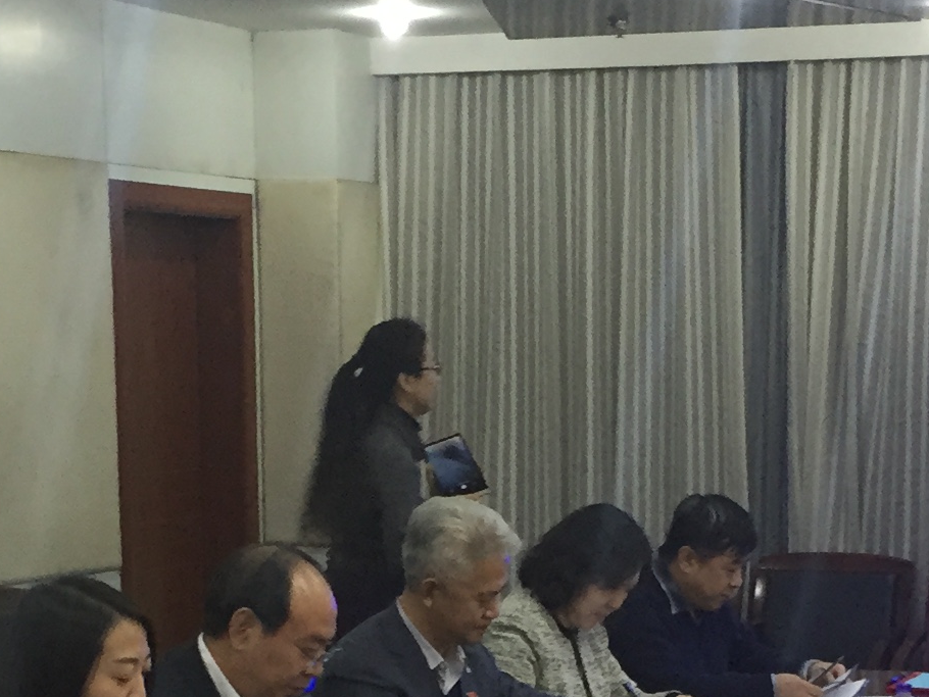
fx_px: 2792
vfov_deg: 13.9
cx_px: 542
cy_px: 817
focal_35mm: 104
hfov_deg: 18.9
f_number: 2.2
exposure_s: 1/30
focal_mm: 4.15
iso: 125
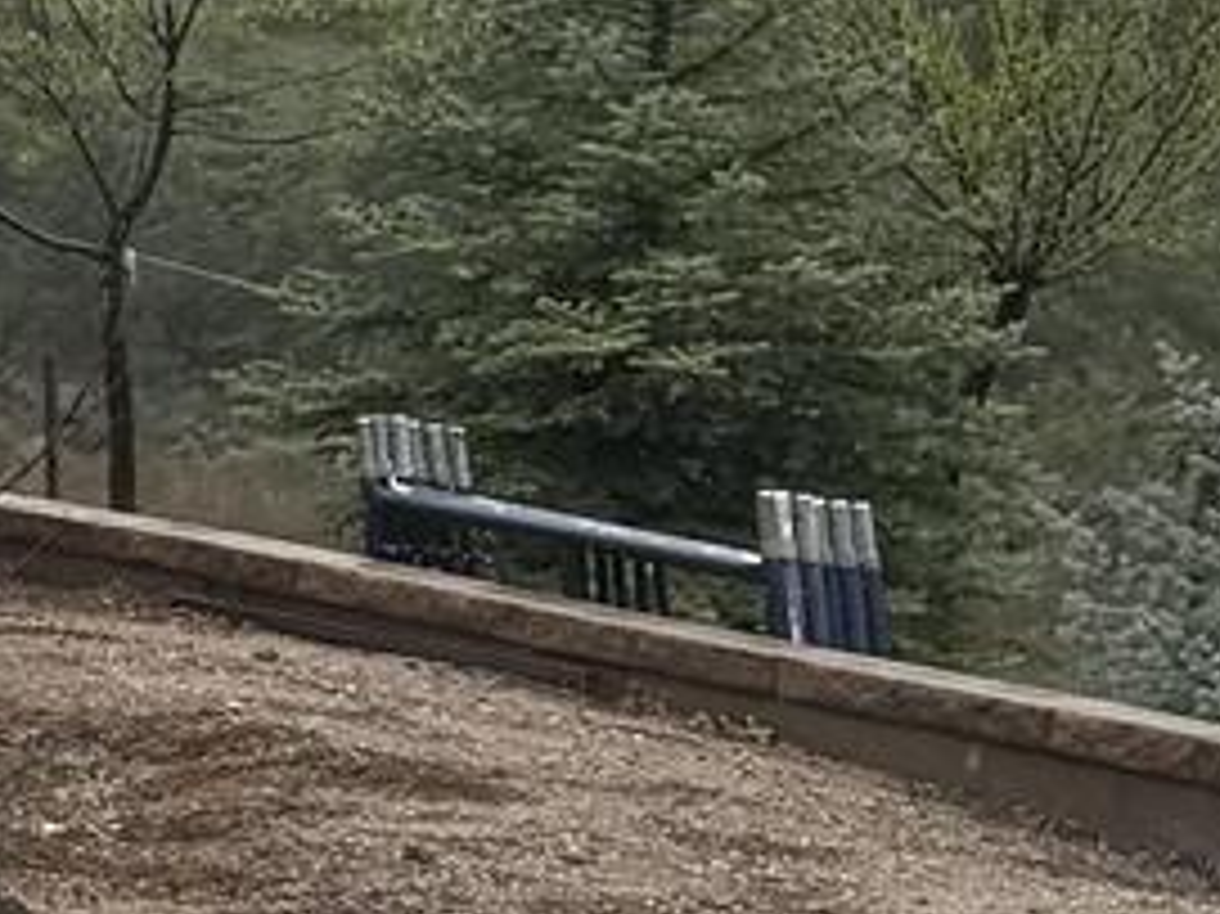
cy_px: 59
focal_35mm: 204
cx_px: -2350
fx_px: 7187
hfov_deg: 8.3
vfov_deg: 7.3
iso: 80
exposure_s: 1/1361
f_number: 1.78
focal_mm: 6.76
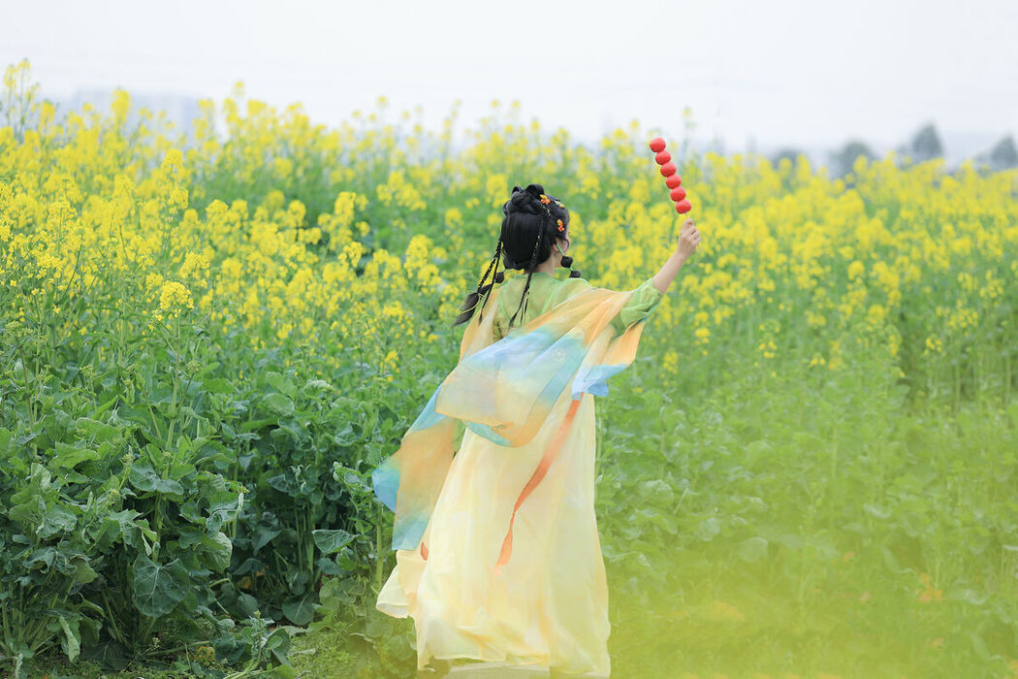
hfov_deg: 14.4
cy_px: 340
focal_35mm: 142
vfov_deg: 9.7
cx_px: 509
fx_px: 4015
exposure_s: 1/320
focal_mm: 142
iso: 200
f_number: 2.8
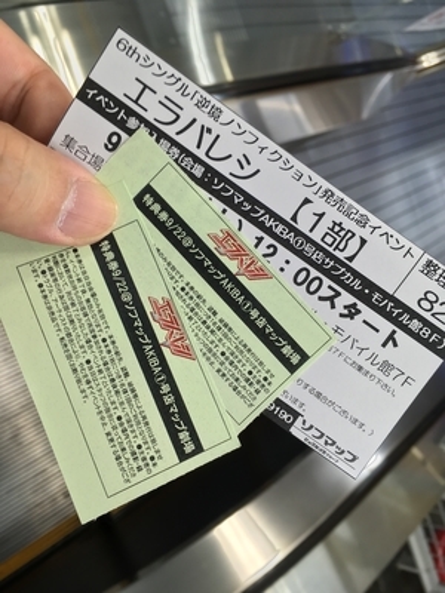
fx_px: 497
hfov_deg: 48.2
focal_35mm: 29
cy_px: 296
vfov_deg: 61.7
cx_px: 222
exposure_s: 1/60
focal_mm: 4.15
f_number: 2.2
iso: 25
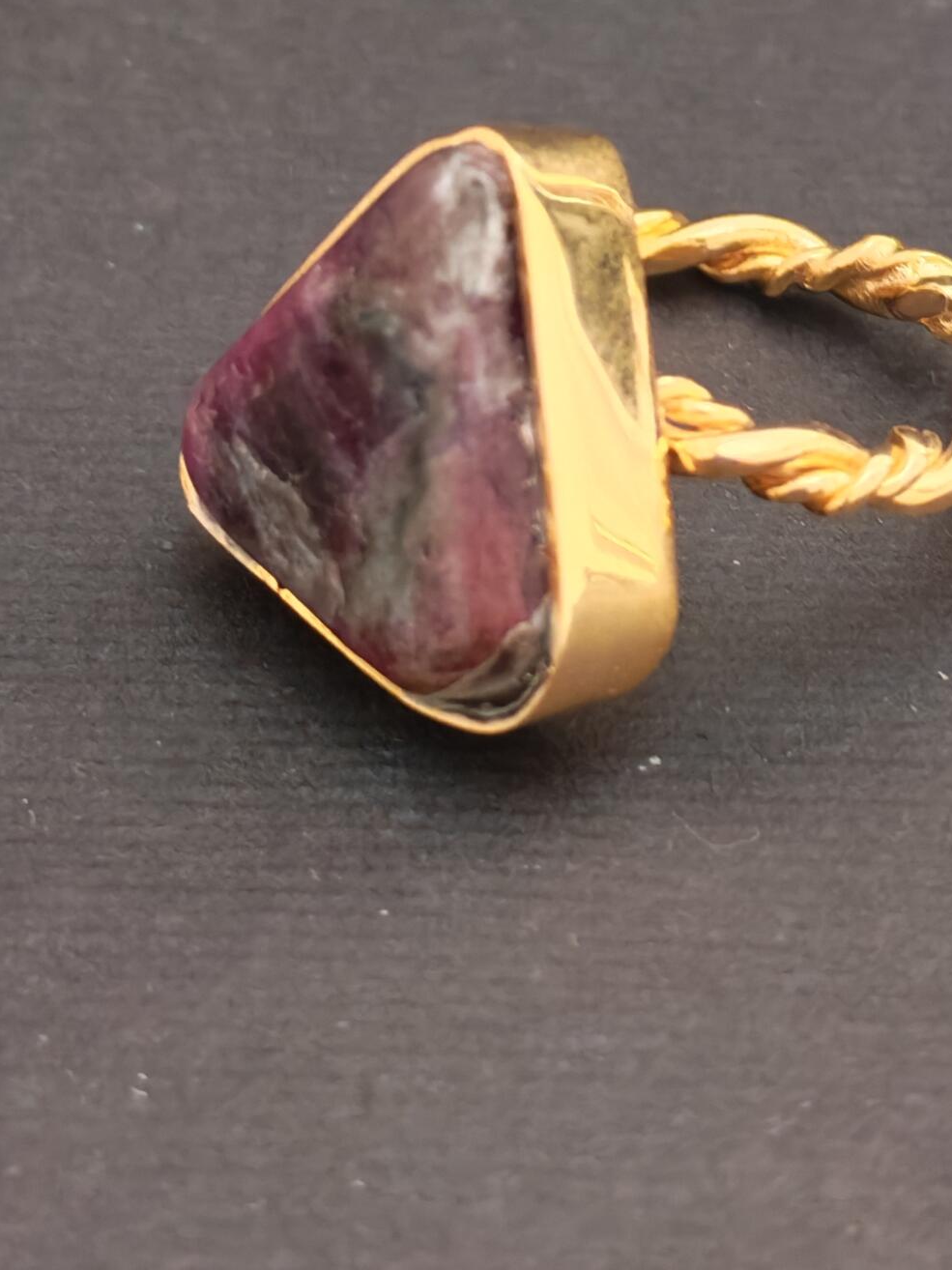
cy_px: 396
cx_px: 709
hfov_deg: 13.9
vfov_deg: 18.5
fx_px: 3888
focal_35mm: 106
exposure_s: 1/60
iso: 1600
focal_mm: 6.12
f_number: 1.9
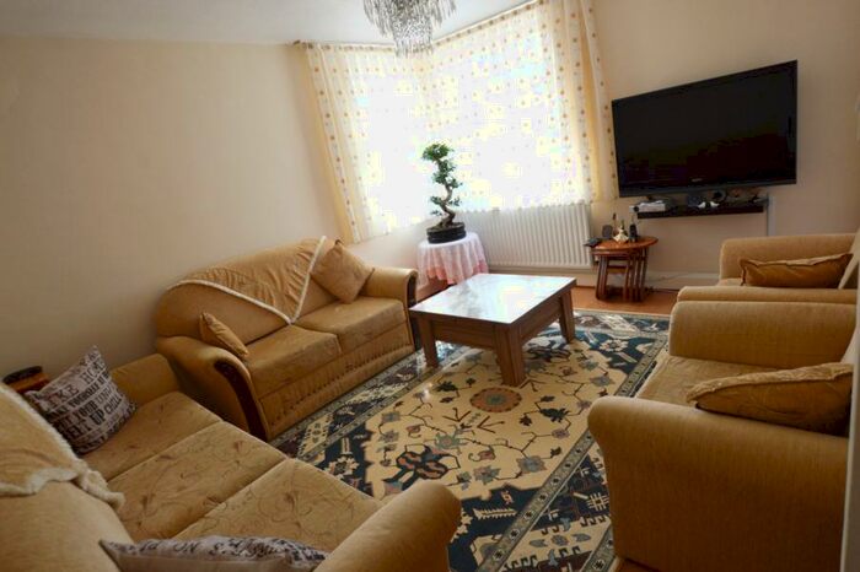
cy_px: 286
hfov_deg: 85.4
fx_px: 466
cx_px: 430
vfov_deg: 63.2
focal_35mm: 20
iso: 400
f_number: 5.6
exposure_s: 1/125
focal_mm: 13
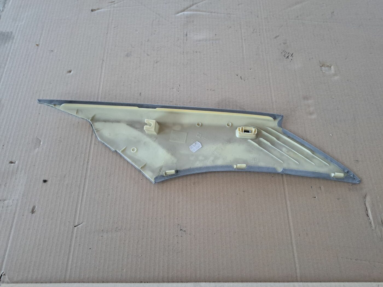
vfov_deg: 56.8
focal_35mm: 24
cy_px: 144
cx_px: 192
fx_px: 266
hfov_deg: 71.6
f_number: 1.8
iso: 160
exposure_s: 1/60
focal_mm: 5.23
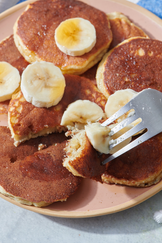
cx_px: 81
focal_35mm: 105
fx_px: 709
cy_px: 122
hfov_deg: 13.0
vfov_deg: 19.5
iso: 250
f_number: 16
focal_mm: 105
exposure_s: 1/200
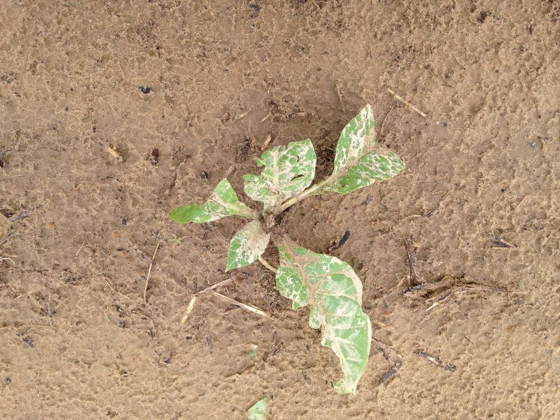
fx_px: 534
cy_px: 210
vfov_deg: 43.0
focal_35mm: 33
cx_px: 280
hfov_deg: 55.3
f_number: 2.4
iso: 50
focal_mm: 4.12
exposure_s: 1/463
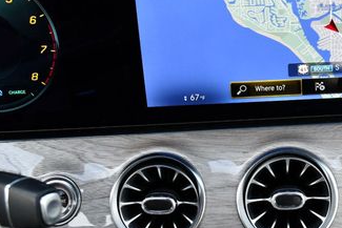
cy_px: 78
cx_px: 333
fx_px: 675
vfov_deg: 19.2
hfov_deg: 27.0
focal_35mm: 71
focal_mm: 18
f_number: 3.5
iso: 500
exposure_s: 1/250
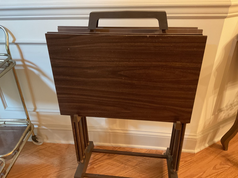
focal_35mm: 29
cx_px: 119
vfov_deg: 48.2
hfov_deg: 61.7
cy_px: 89
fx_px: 199
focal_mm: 3
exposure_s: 1/30
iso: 320
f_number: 1.8
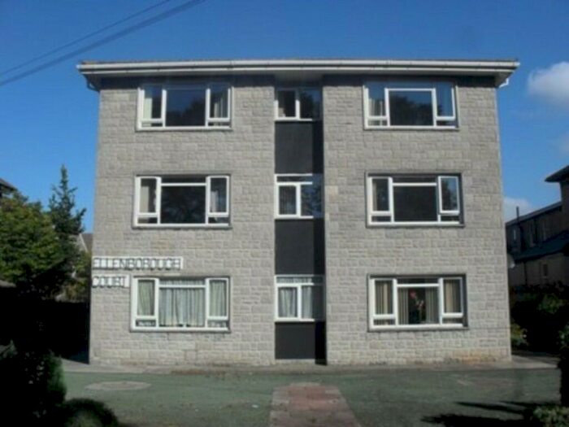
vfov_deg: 40.7
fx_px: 575
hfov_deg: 52.6
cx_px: 284
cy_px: 214
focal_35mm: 35
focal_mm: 6.3
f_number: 8.4
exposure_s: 1/350
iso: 100
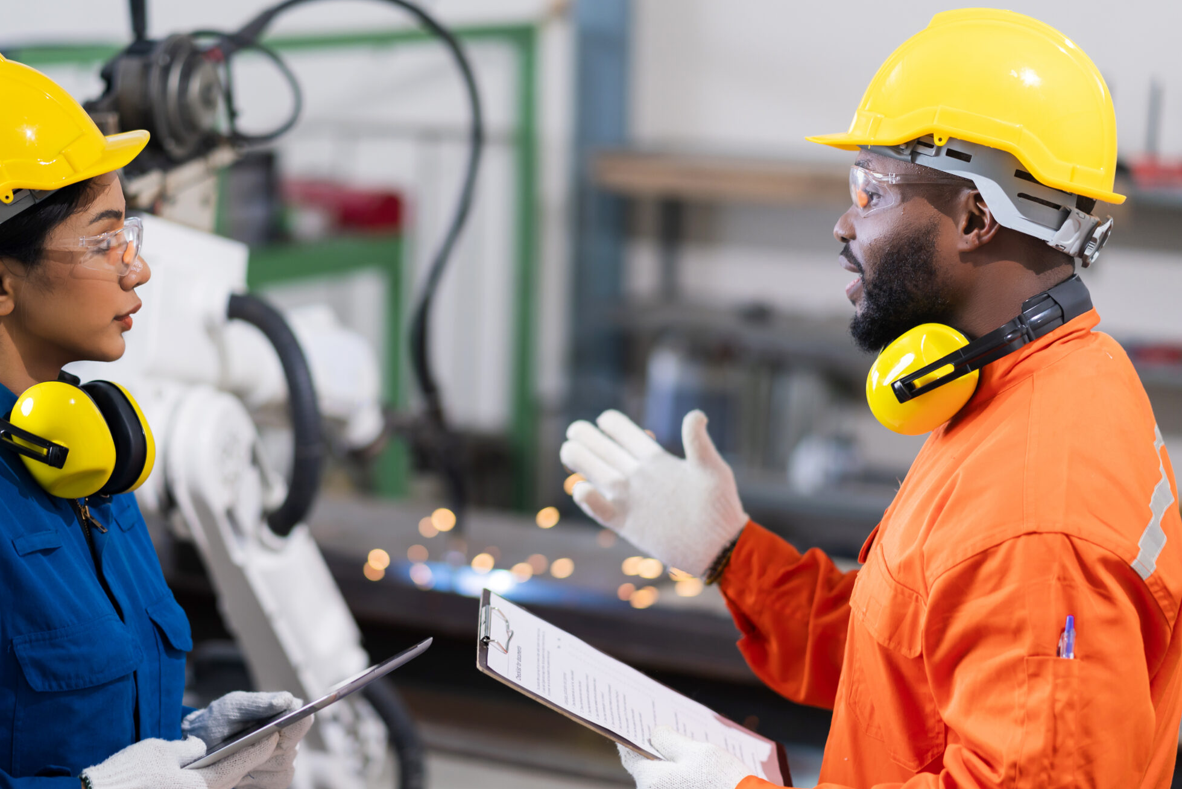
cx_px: 444
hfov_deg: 18.4
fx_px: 3645
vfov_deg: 12.3
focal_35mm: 111
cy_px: 471
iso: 250
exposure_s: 1/200
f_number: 1.8
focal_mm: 85
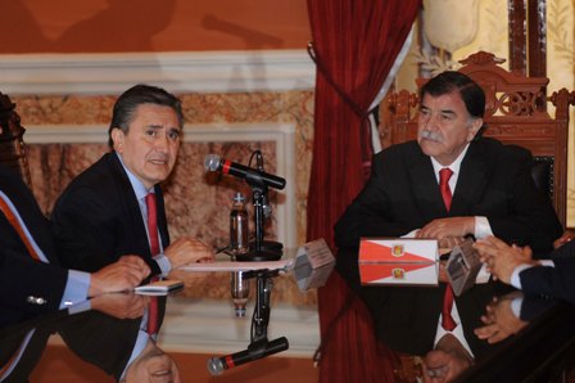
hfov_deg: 15.2
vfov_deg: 10.1
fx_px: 2155
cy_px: 192
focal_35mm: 135
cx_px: 288
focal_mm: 135
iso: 1250
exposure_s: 1/100
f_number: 3.5
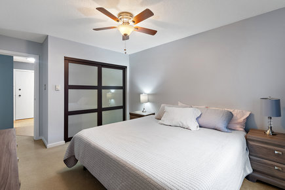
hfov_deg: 96.7
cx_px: 142
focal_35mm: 16
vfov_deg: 73.7
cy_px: 95
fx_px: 127
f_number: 7.1
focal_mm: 16
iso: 320
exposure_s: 1
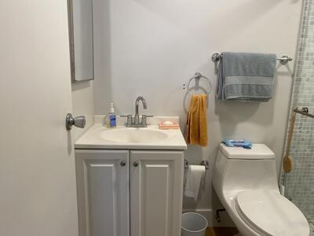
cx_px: 157
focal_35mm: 26
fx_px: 236
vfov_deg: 53.1
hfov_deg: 67.3
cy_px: 118
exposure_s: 1/60
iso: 80
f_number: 1.8
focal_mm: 4.25
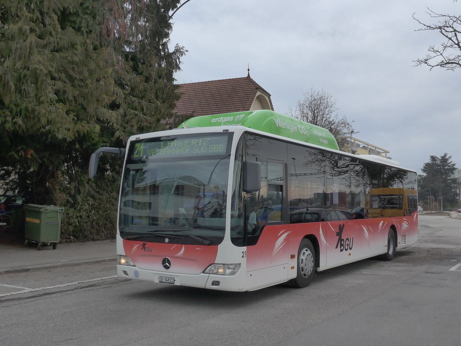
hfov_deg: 47.9
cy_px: 173
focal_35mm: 39
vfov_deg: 36.8
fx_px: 519
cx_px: 230
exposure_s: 1/640
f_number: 3.2
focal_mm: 8
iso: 160
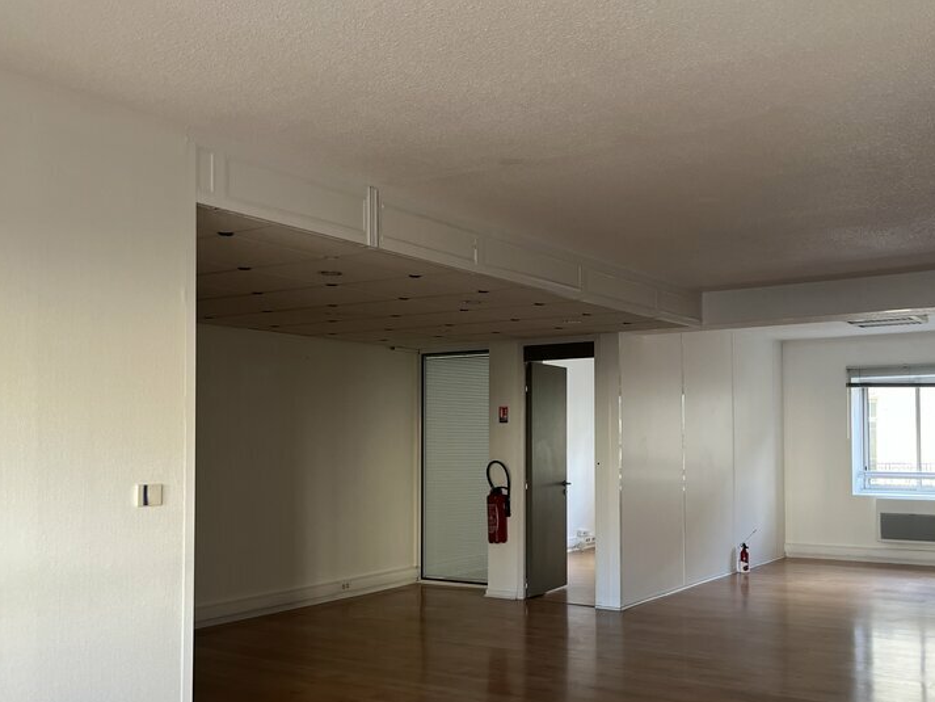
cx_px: 573
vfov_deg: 40.6
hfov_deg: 52.2
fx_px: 946
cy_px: 407
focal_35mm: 35
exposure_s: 1/104
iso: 125
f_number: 1.6
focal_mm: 5.1
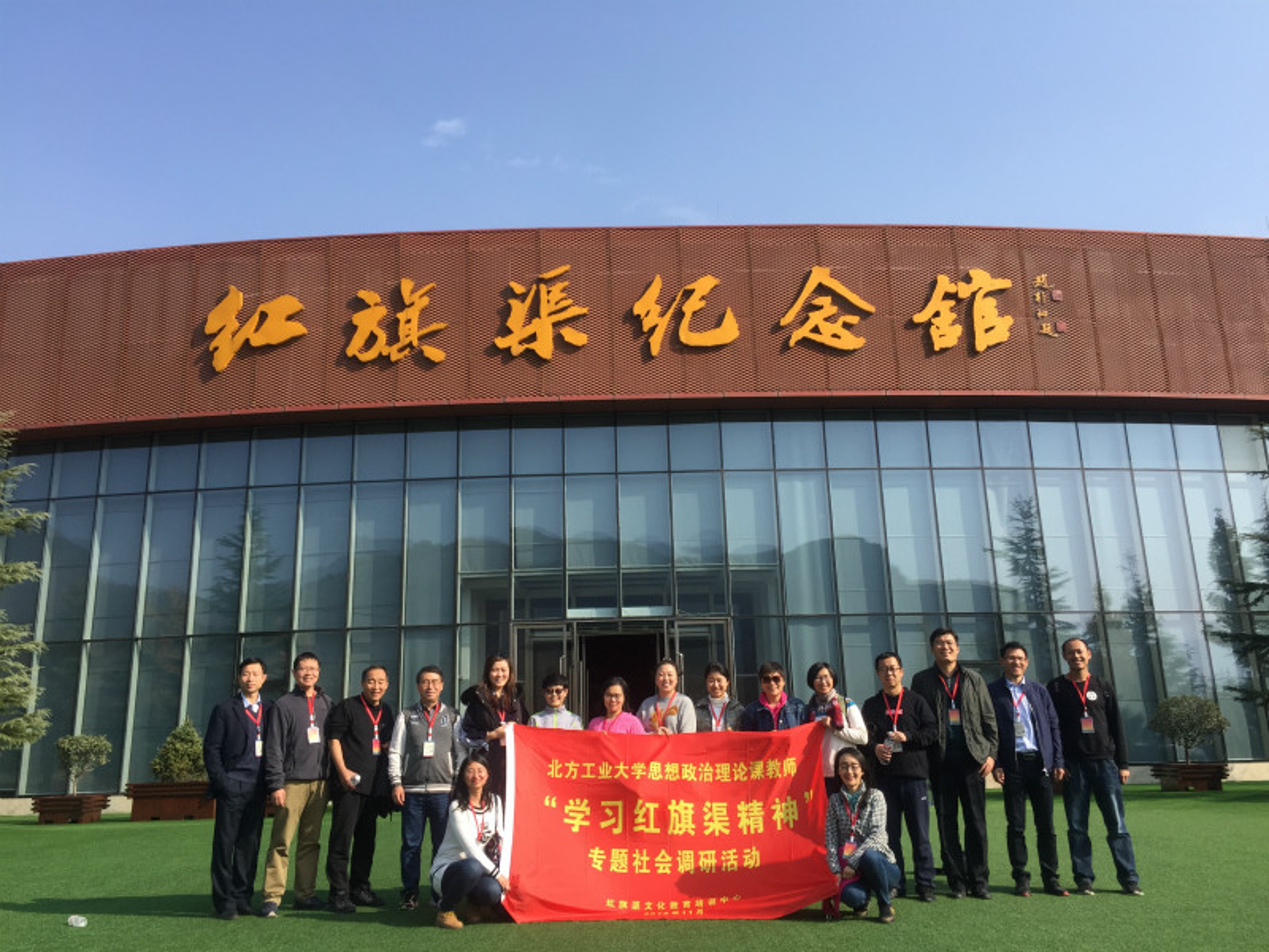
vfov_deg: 48.2
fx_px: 1063
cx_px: 634
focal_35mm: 29
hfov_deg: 61.7
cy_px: 476
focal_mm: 4.15
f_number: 2.2
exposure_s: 1/1276
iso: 32
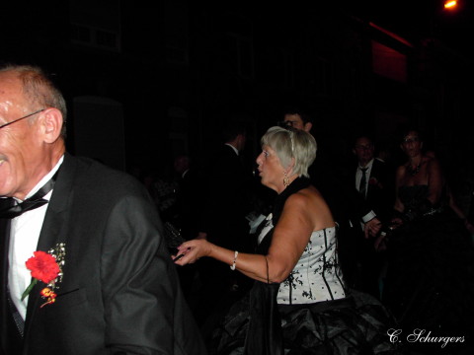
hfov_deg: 43.9
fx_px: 589
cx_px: 237
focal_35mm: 43
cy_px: 178
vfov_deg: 33.6
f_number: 2.8
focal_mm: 6.6
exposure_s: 1/51
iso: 200
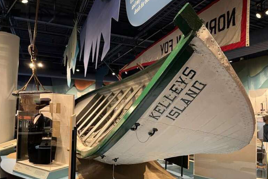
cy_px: 100
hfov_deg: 65.5
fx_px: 208
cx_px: 134
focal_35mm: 28
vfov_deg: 46.3
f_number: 1.6
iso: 500
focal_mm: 5.1
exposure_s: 1/40
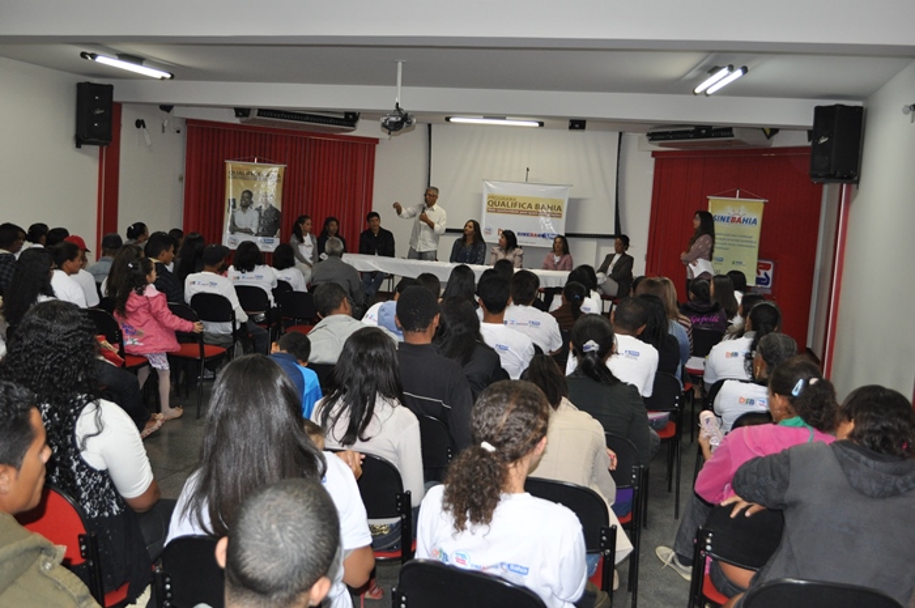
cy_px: 304
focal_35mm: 36
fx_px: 914
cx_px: 458
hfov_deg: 53.2
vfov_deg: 36.8
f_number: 4
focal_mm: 24
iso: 800
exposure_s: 1/60
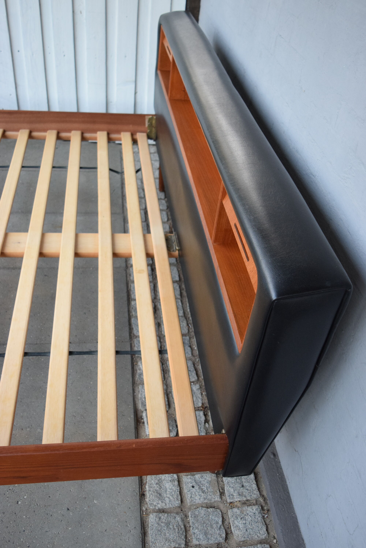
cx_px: 183
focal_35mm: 33
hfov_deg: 40.0
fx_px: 502
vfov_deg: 57.2
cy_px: 274
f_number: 3.8
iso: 1600
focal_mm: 22
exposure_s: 1/125
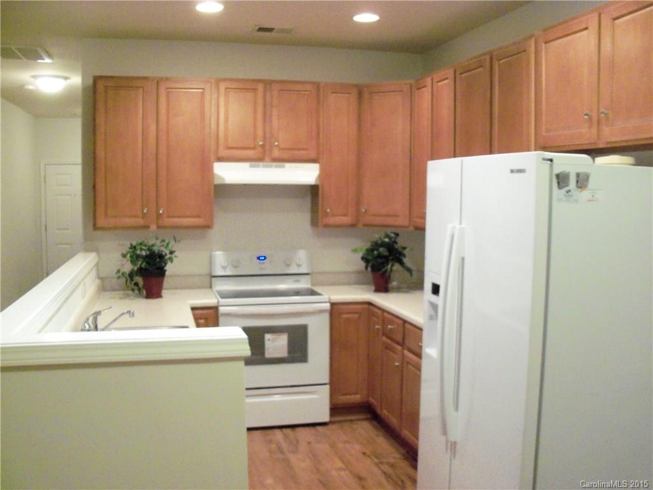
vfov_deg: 40.7
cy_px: 245
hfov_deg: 52.6
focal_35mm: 35
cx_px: 326
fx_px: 660
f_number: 3
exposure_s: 1/20
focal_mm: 6.3
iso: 400
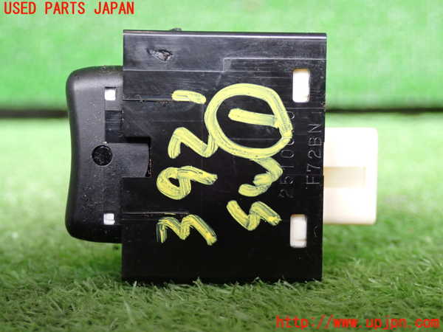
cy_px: 166
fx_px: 909
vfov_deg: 20.7
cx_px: 222
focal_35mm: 71
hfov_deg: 27.4
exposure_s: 1/60
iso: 640
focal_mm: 12.73
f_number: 3.9
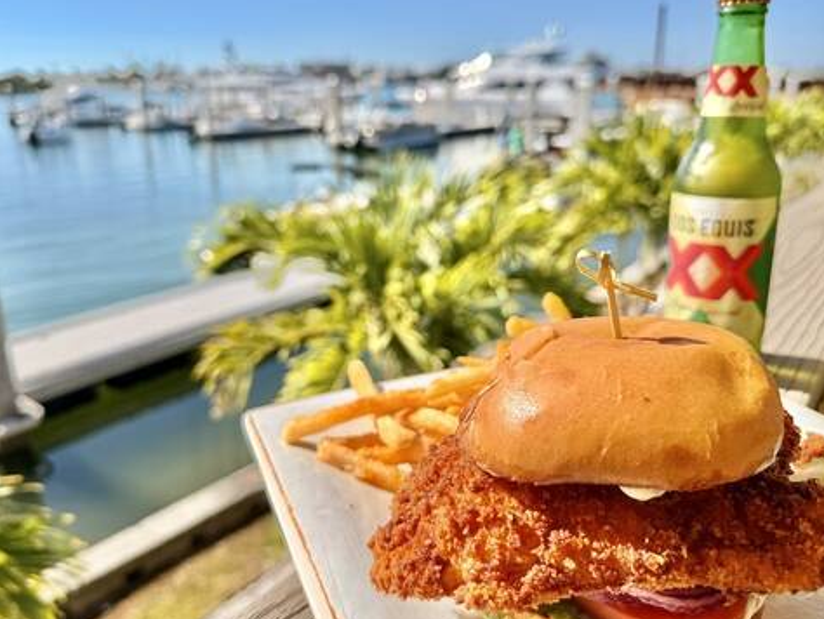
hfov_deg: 65.3
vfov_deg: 51.4
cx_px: 404
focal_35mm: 27
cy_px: 310
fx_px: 643
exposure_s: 1/6173
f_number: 1.78
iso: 80
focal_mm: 6.76
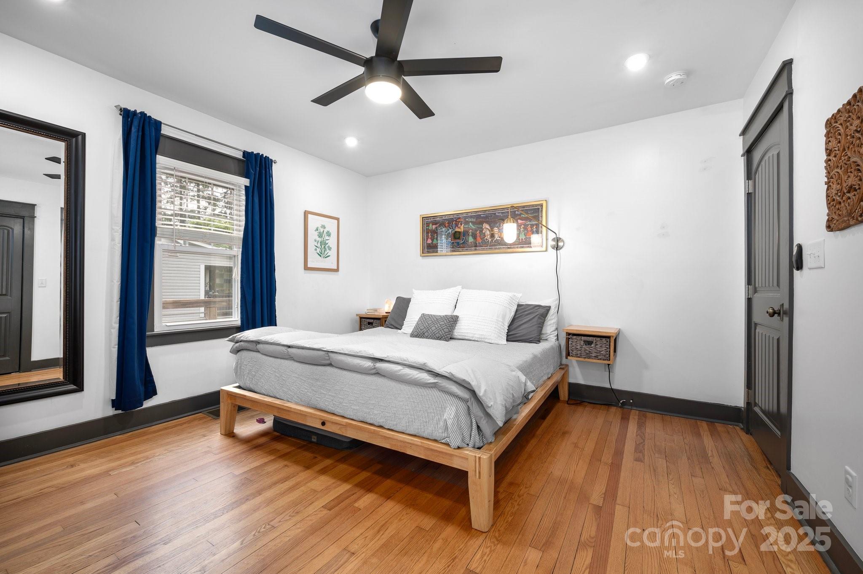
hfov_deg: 100.4
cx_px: 432
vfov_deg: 77.2
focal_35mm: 15
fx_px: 359
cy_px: 287
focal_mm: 15
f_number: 8
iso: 200
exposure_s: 1/1.25
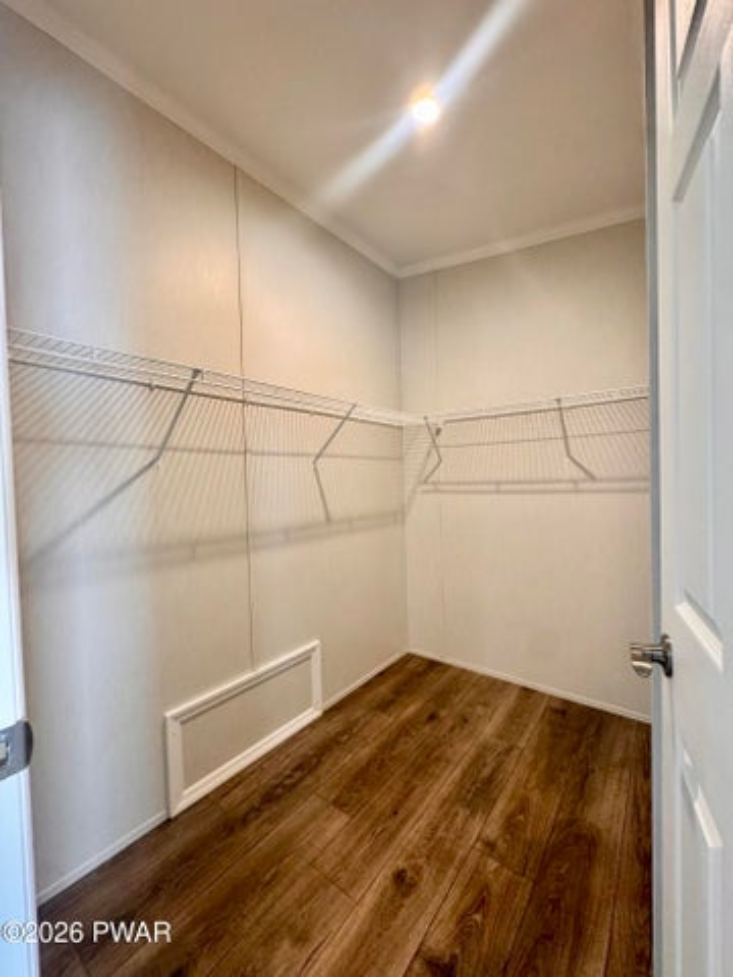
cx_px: 366
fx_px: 395
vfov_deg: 102.1
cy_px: 488
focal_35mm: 14
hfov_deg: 85.7
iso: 320
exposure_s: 1/120
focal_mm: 2.22
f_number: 2.2
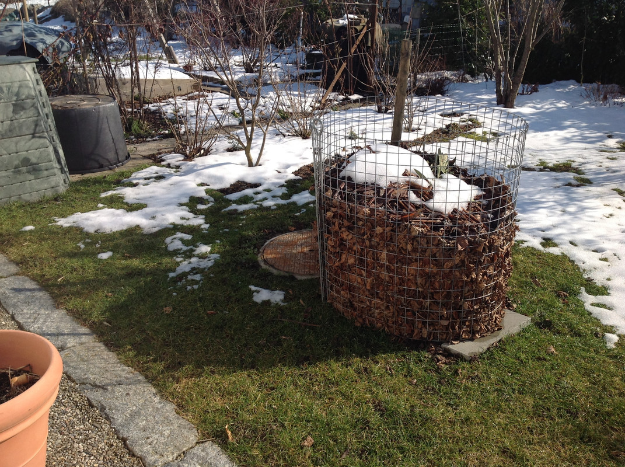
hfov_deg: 52.7
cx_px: 312
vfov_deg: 40.6
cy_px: 234
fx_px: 631
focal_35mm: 35
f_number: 2.4
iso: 50
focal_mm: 4.28
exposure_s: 1/2016
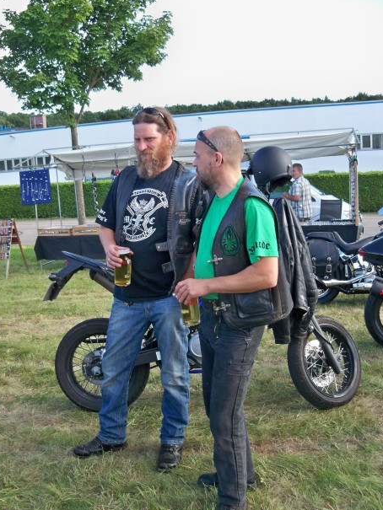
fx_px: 546
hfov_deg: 38.7
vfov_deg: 50.1
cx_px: 183
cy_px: 266
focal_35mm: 37
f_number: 3.5
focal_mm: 6.2
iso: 80
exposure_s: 1/100
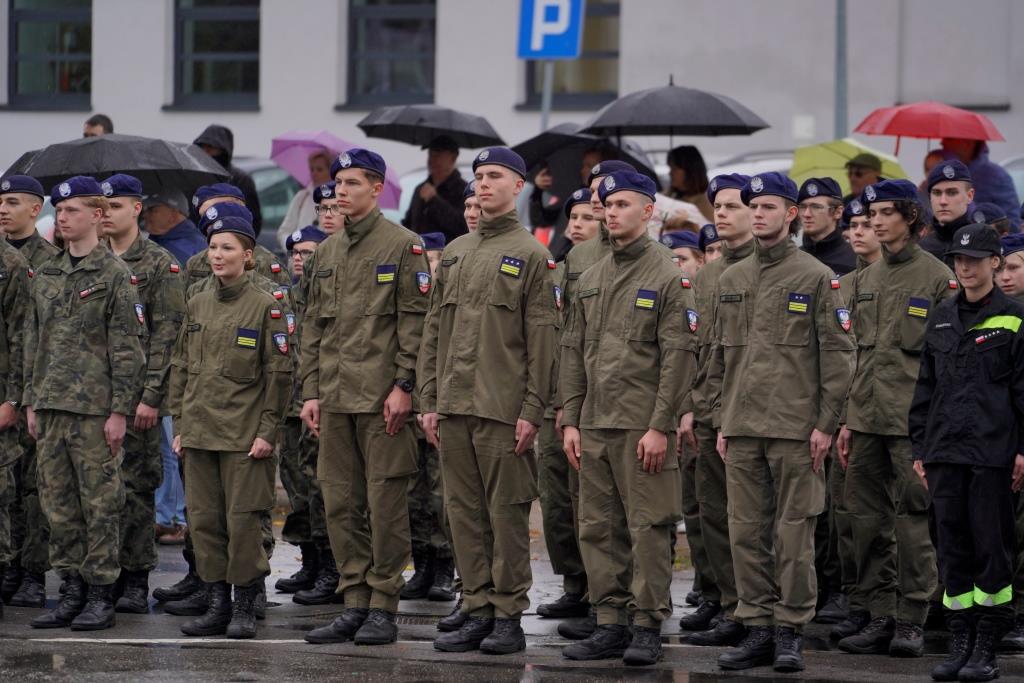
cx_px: 512
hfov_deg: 10.3
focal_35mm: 200
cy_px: 342
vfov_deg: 6.9
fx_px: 5689
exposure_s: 1/400
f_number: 4
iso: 320
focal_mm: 200
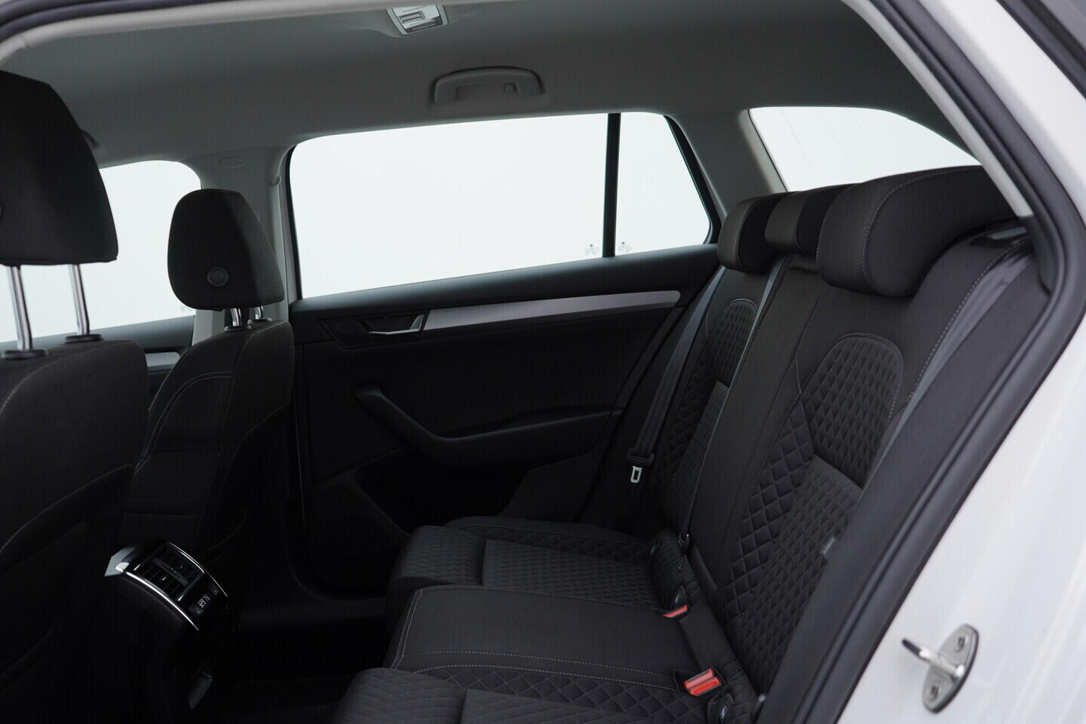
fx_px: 1086
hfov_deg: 53.1
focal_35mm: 36
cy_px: 362
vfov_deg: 36.9
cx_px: 543
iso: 125
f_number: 3.5
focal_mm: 24
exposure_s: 1/60
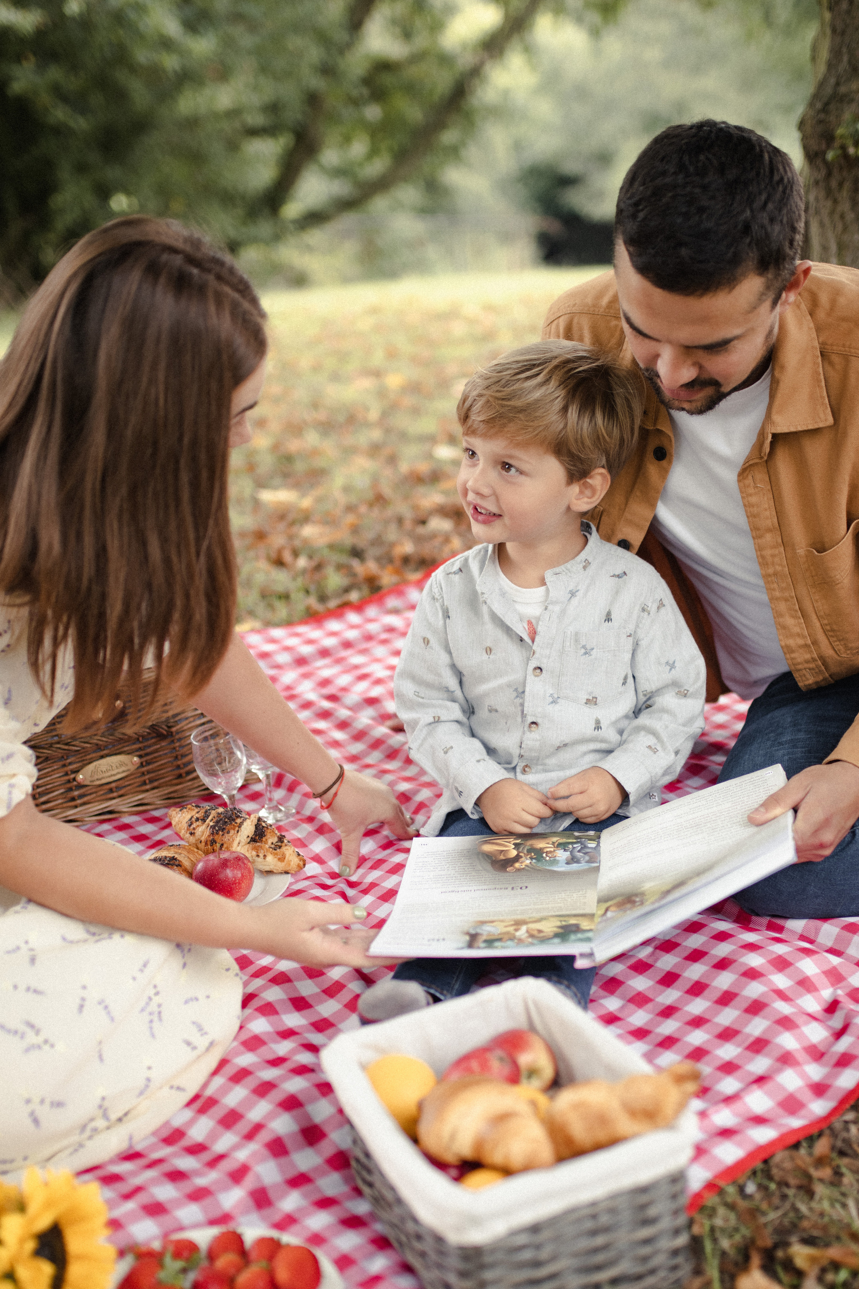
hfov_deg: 31.9
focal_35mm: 42
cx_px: 435
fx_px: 1503
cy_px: 635
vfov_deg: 46.4
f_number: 1.4
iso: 250
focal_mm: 35
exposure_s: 1/640
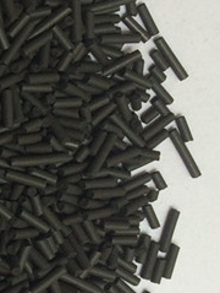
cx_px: -200
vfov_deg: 15.6
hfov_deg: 10.9
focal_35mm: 126
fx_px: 1065
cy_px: 167
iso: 64
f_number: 2.2
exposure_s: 1/120
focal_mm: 4.15
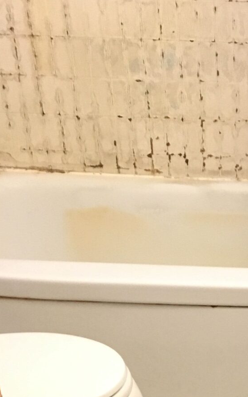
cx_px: 321
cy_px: 545
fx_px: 962
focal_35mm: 89
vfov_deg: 20.8
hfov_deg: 14.1
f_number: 2.2
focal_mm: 4.15
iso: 200
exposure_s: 1/17
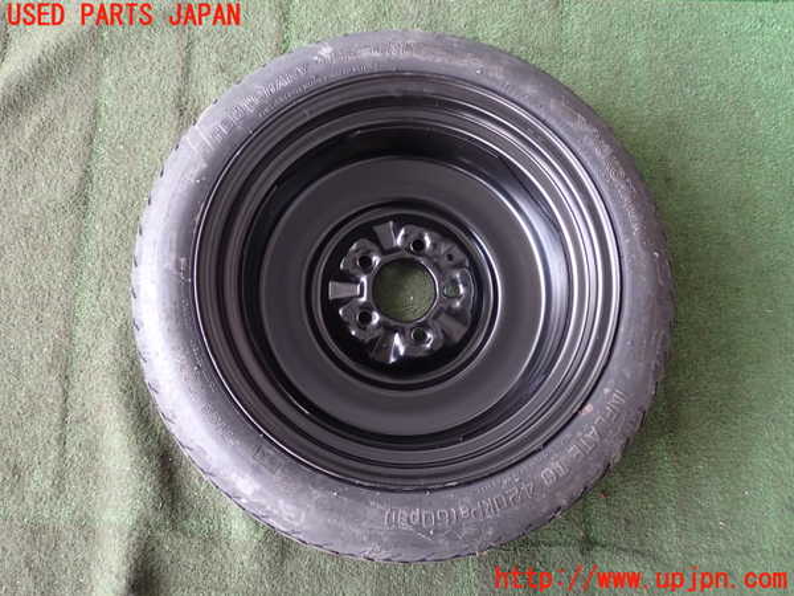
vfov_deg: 46.8
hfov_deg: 60.0
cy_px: 298
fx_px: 688
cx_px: 397
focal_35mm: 30
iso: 200
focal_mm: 5.4
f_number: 2.3
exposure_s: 1/40
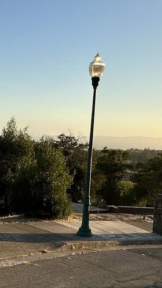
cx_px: -6
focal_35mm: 52
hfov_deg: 22.1
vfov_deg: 39.8
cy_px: 166
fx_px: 397
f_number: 2.2
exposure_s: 1/1114
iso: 40
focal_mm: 2.22
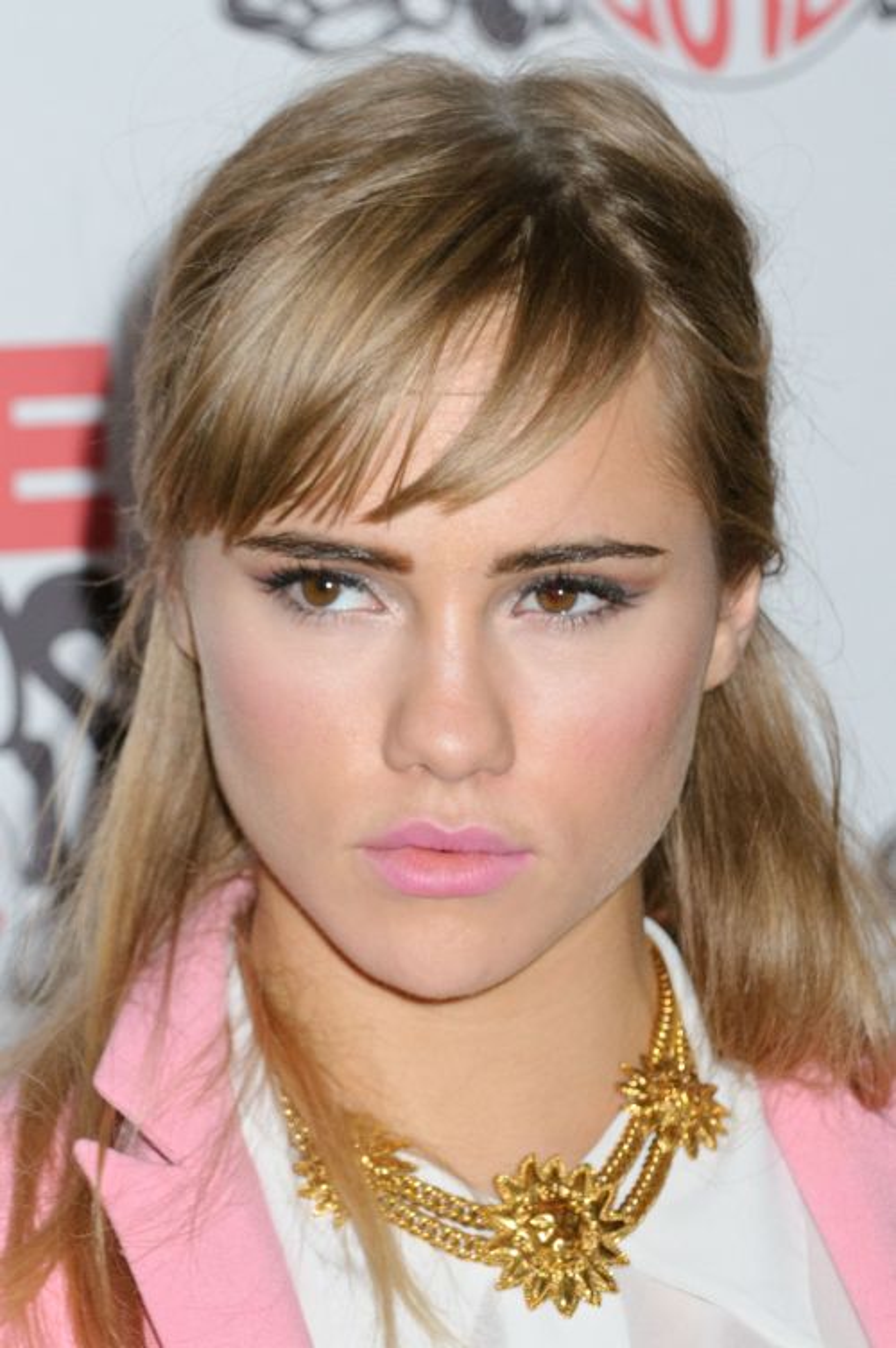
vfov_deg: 10.6
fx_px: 7293
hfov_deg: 7.0
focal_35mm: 195
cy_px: 674
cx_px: 448
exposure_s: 1/200
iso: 640
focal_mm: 130
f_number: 8
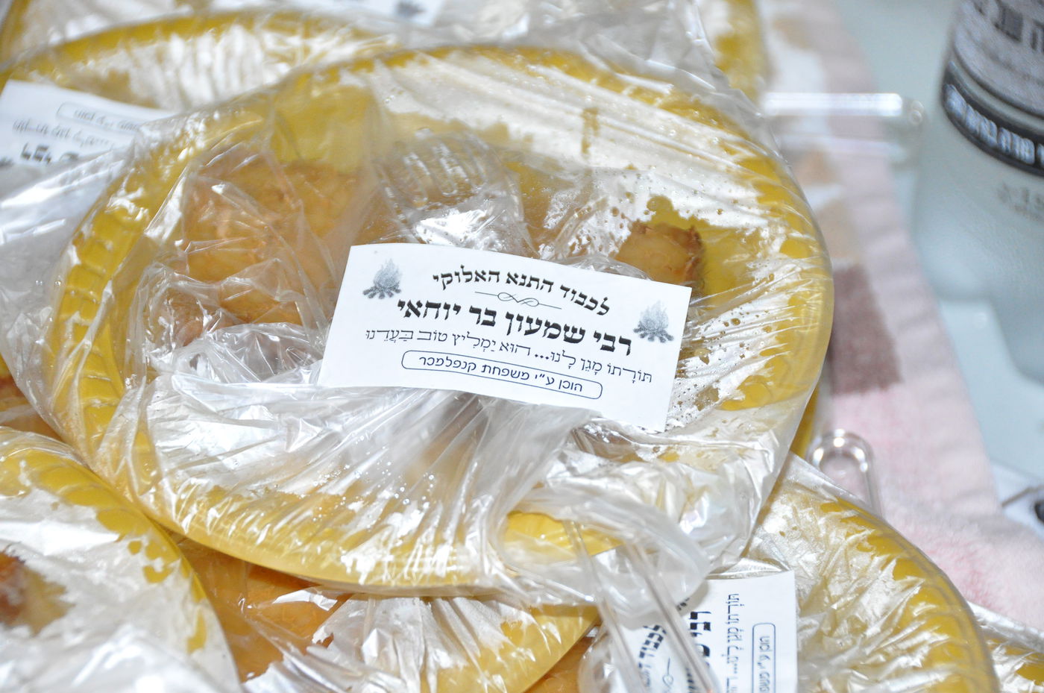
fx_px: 3909
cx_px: 522
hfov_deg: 15.2
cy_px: 346
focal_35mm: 135
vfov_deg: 10.1
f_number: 5.3
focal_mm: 90
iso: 3200
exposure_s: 1/125
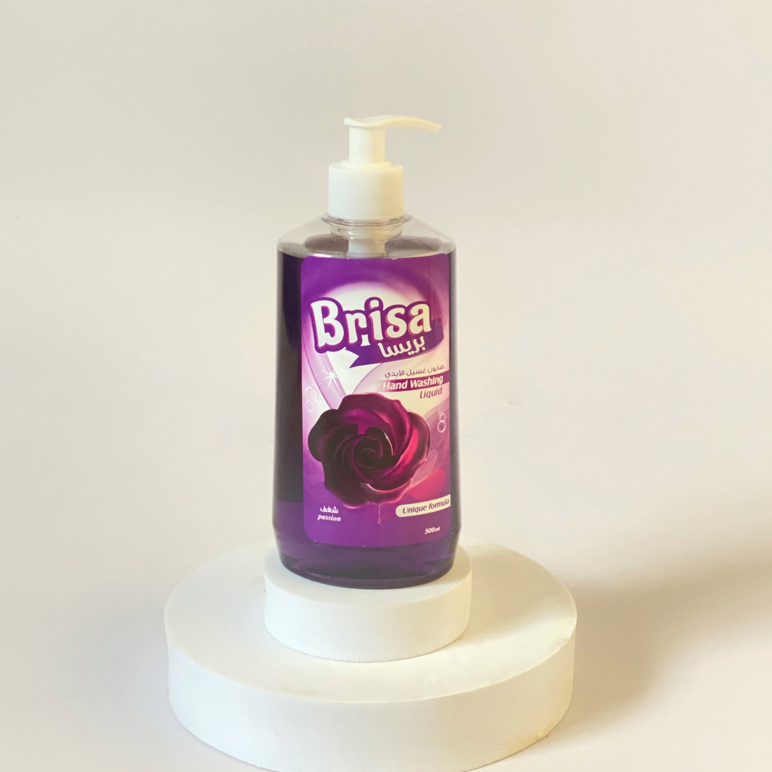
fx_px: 1640
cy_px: 304
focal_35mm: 65
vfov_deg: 26.4
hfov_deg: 26.5
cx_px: 373
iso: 500
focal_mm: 6
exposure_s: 1/23
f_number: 2
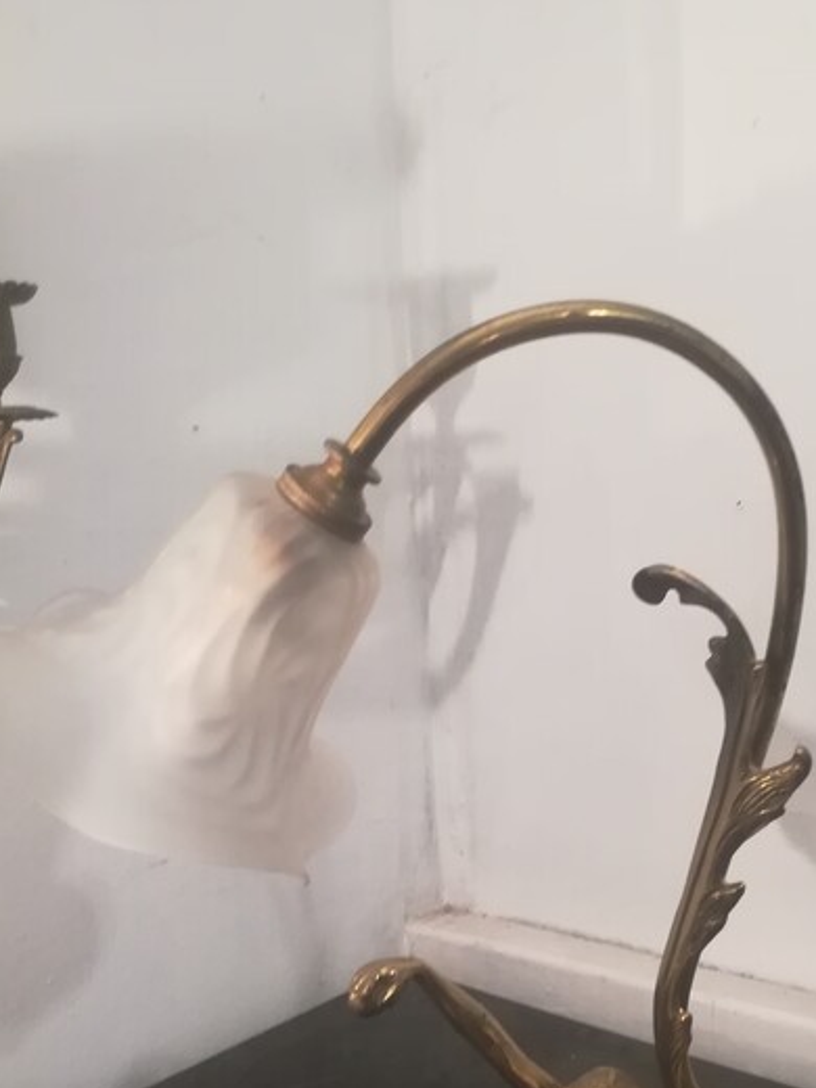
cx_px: 527
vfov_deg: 45.7
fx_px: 1257
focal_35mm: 40
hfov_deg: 35.7
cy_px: 766
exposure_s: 1/25
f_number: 2.2
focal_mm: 3.83
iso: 320
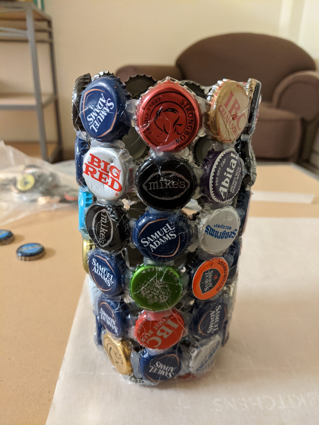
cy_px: 212
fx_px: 332
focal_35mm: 27
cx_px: 160
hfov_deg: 51.4
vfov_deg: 65.3
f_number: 1.8
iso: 861
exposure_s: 1/24
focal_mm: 4.44
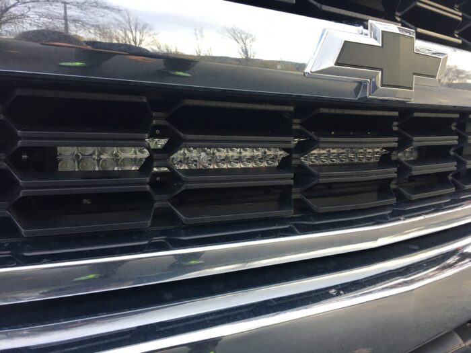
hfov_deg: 61.7
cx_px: 236
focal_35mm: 29
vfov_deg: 48.2
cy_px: 176
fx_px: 395
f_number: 2.2
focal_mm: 4.15
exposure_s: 1/40
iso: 25
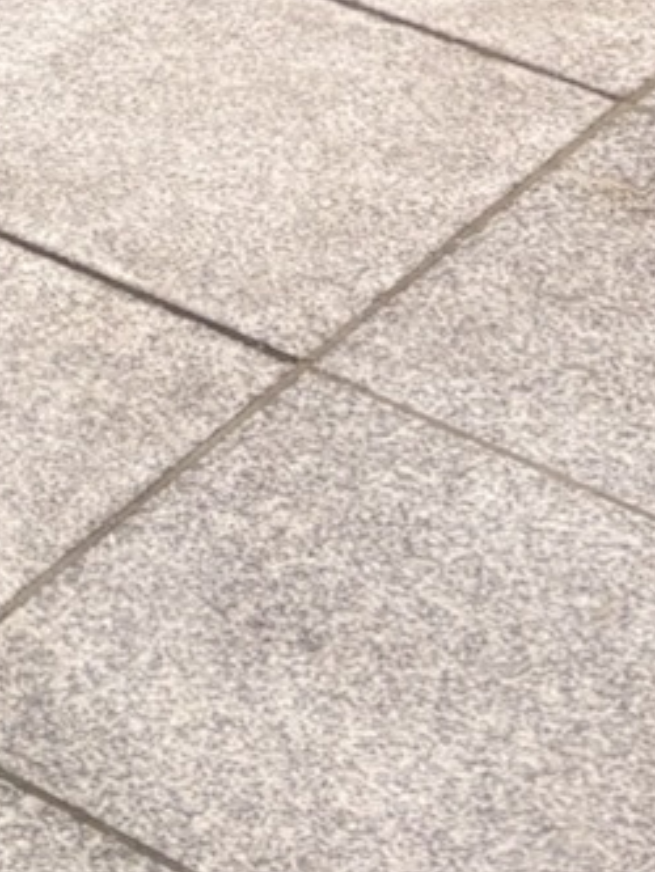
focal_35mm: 156
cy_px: -1550
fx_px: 3933
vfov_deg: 10.1
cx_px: -506
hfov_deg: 9.1
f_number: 1.6
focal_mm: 5.96
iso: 64
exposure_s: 1/122
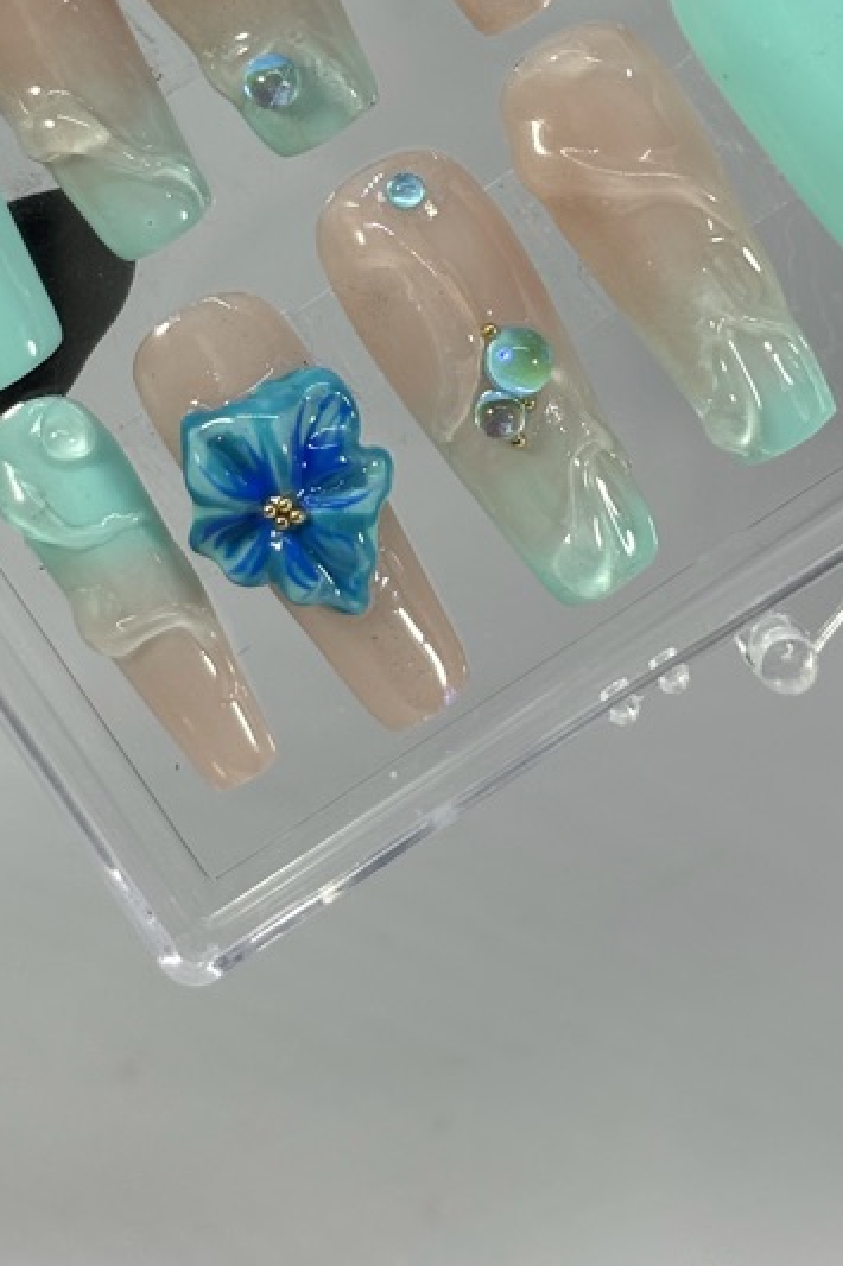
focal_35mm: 104
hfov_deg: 13.1
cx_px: 332
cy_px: 183
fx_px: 3655
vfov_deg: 19.4
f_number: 1.6
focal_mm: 5.96
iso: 32
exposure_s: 1/670
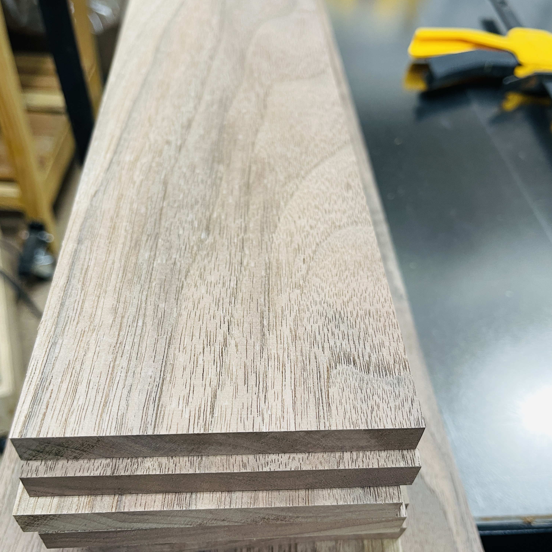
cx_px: 275
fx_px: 559
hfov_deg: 52.5
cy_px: 277
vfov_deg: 52.5
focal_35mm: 31
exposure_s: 1/60
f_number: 1.6
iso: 80
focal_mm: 5.1
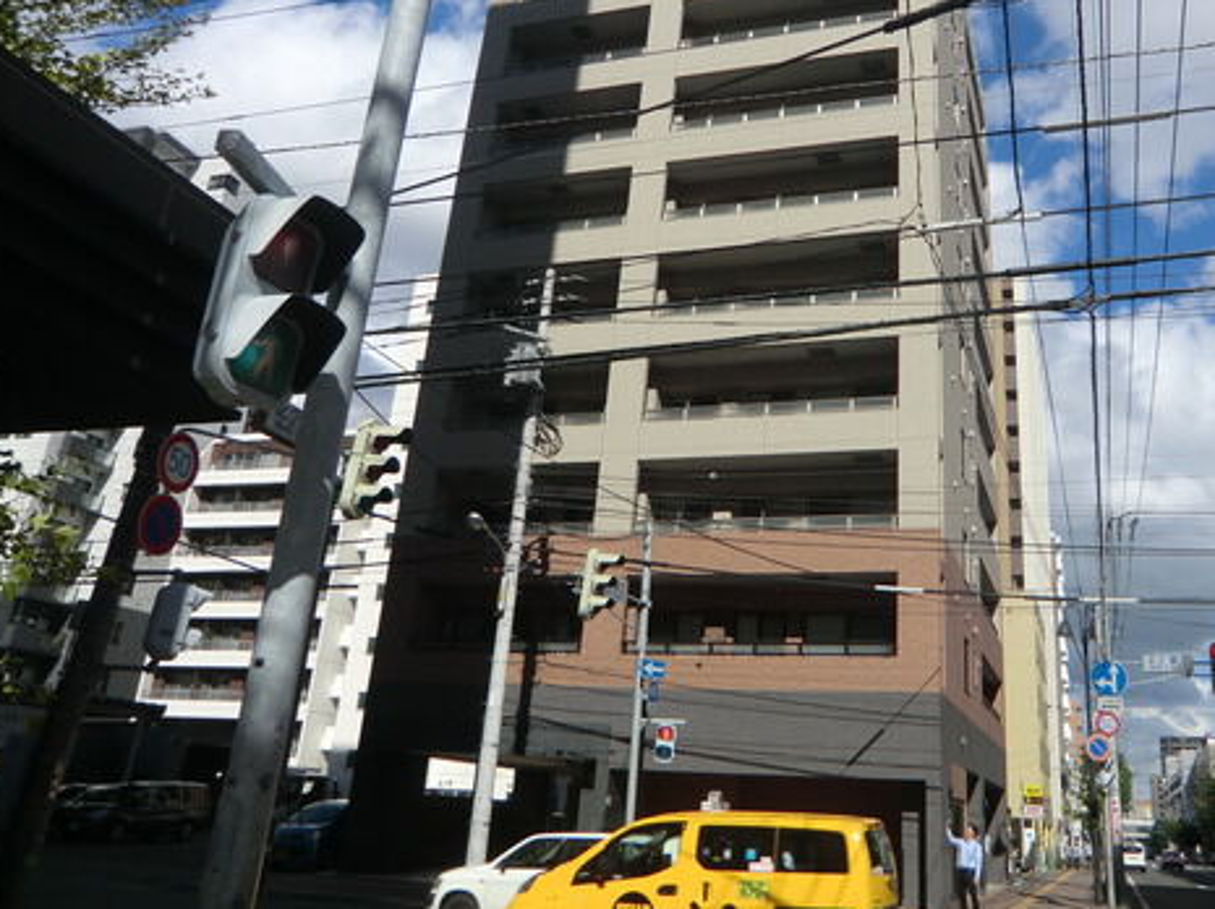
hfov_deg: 57.6
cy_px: 353
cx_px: 766
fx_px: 1087
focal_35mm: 31
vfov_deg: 45.1
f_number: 7.5
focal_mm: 4.3
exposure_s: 1/250
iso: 64
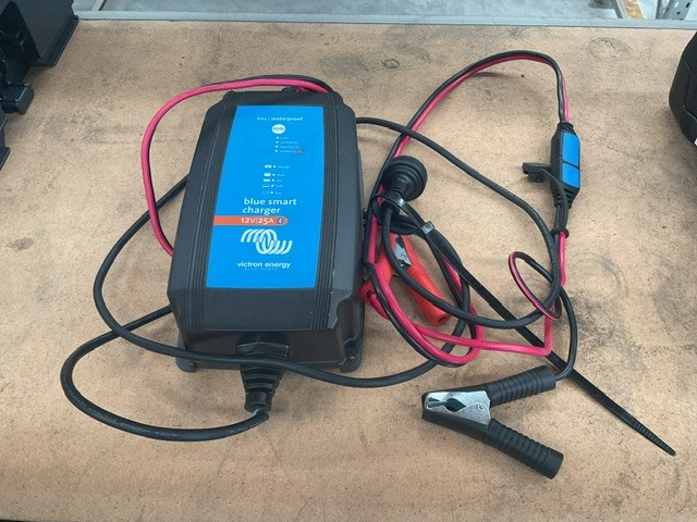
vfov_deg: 48.2
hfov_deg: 61.7
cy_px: 261
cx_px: 348
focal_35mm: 29
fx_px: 584
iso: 80
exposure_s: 1/60
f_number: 1.8
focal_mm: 3
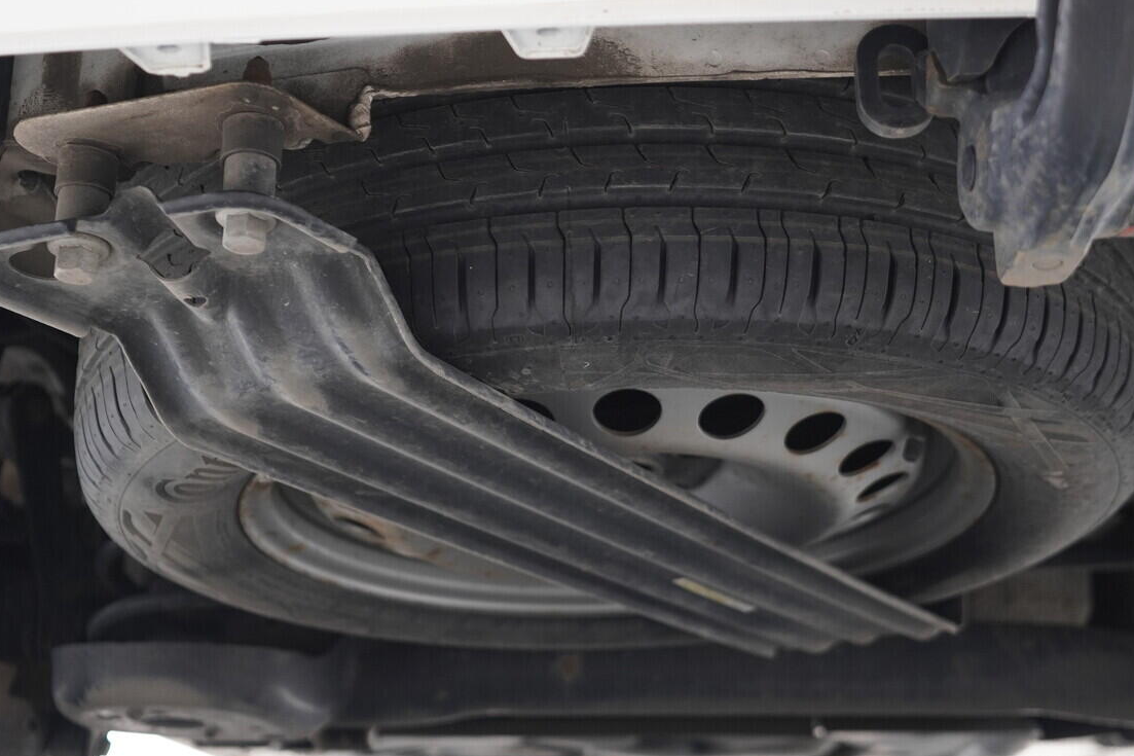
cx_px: 552
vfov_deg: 28.6
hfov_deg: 41.9
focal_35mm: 47
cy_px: 393
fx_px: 1480
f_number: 2.8
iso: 640
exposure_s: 1/40
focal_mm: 24
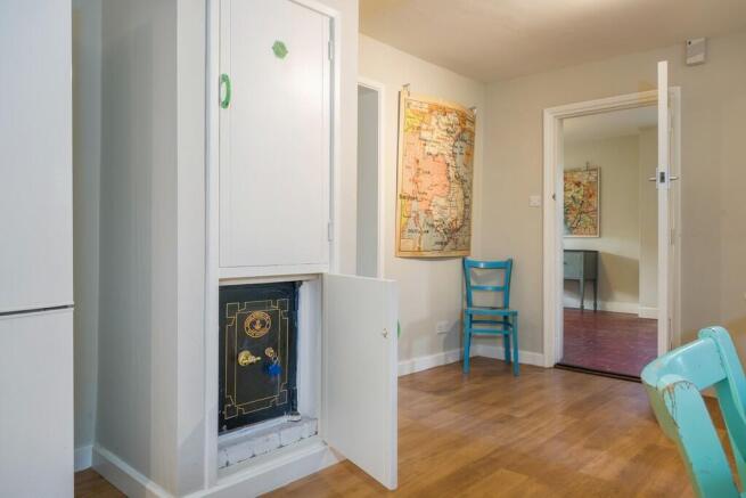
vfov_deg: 53.2
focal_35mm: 24
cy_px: 249
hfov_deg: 73.7
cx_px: 373
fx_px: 497
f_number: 7.1
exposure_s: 1/3
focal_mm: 16
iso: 160
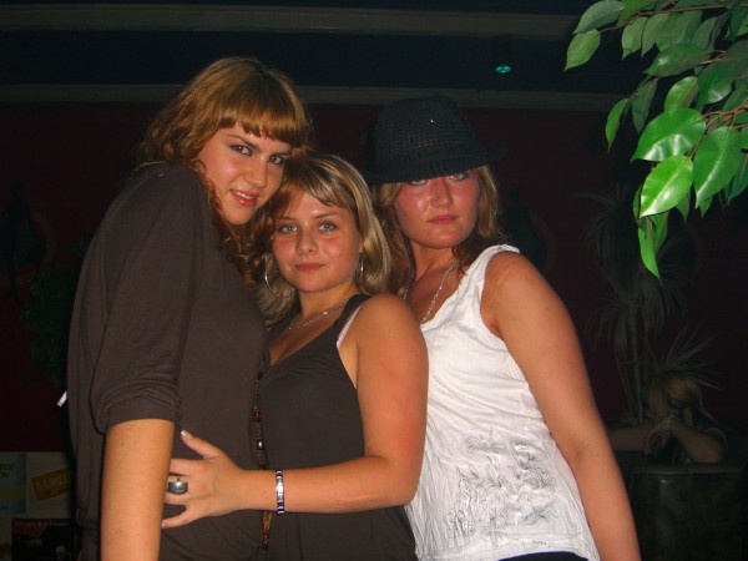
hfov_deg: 49.0
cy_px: 280
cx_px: 374
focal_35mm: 38
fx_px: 821
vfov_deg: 37.7
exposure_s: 1/60
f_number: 2.8
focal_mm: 7.9
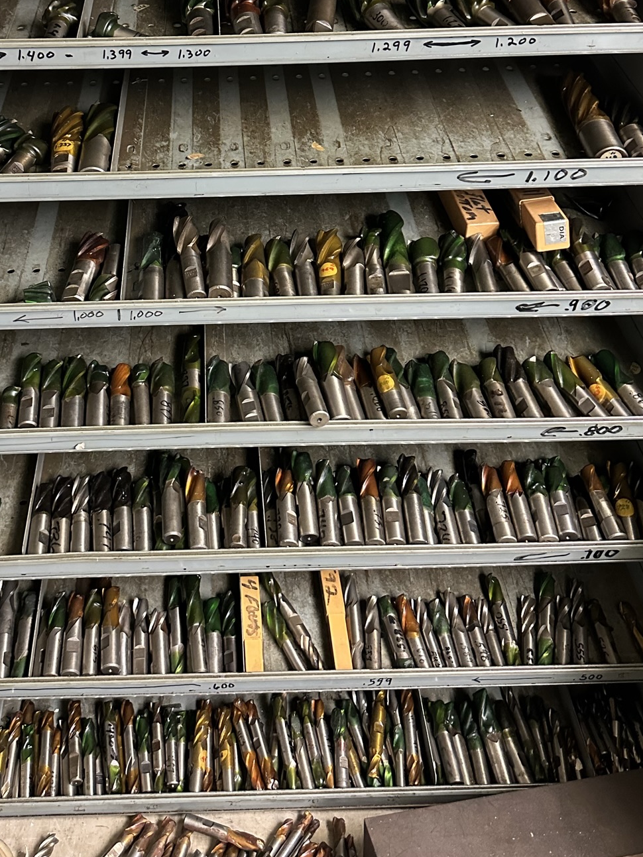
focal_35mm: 38
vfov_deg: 47.7
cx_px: 217
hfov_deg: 37.3
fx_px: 941
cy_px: 248
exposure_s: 1/60
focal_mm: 6.86
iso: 640
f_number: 1.78
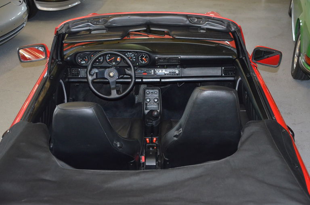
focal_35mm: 42
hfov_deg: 46.5
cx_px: 155
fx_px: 361
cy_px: 102
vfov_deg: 31.7
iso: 3200
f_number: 4
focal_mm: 28
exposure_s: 1/60
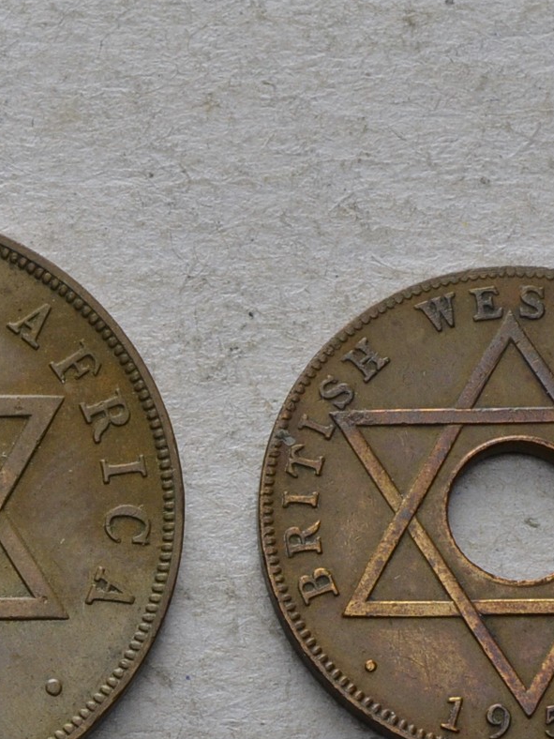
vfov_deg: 10.9
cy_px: 747
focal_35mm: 180
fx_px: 3841
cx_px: -144
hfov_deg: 8.2
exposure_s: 1/250
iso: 400
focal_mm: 40
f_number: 14
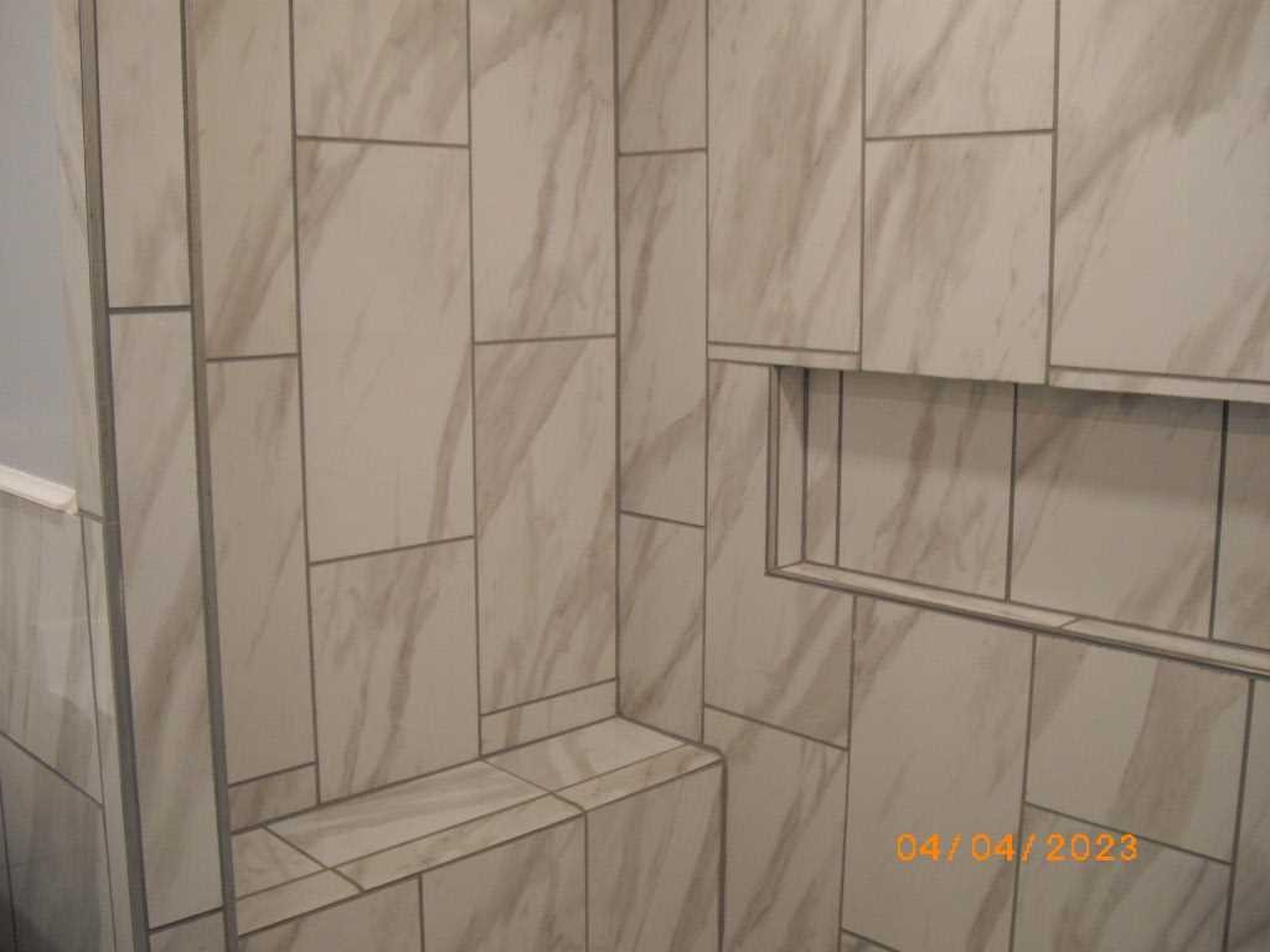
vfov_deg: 37.7
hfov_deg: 49.0
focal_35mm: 38
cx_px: 635
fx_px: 1394
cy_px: 476
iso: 200
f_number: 2.8
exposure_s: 1/50
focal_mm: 7.9
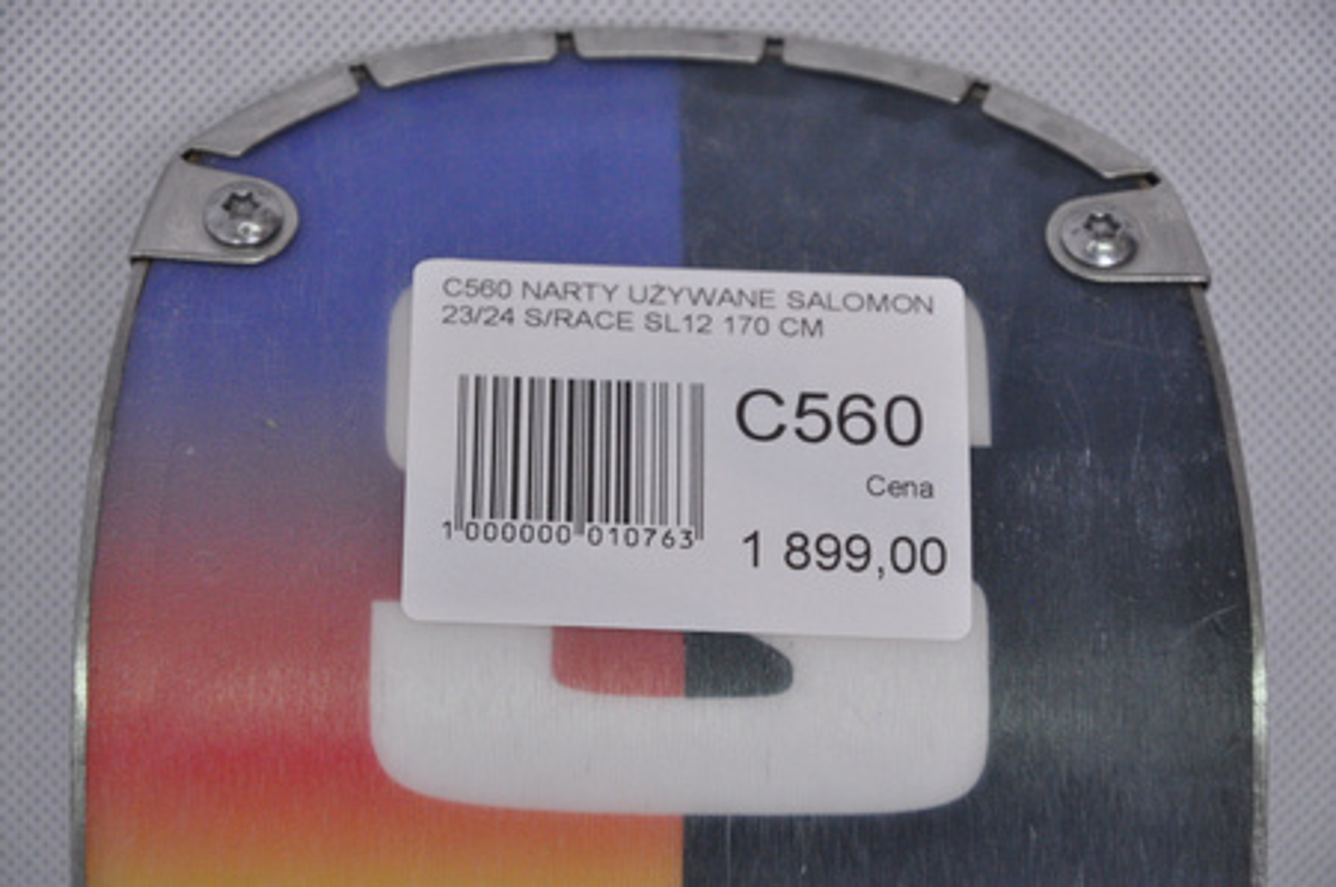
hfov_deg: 13.1
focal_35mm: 158
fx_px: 5839
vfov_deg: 8.7
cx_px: 668
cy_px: 444
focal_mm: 105
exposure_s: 1/125
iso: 3200
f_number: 8
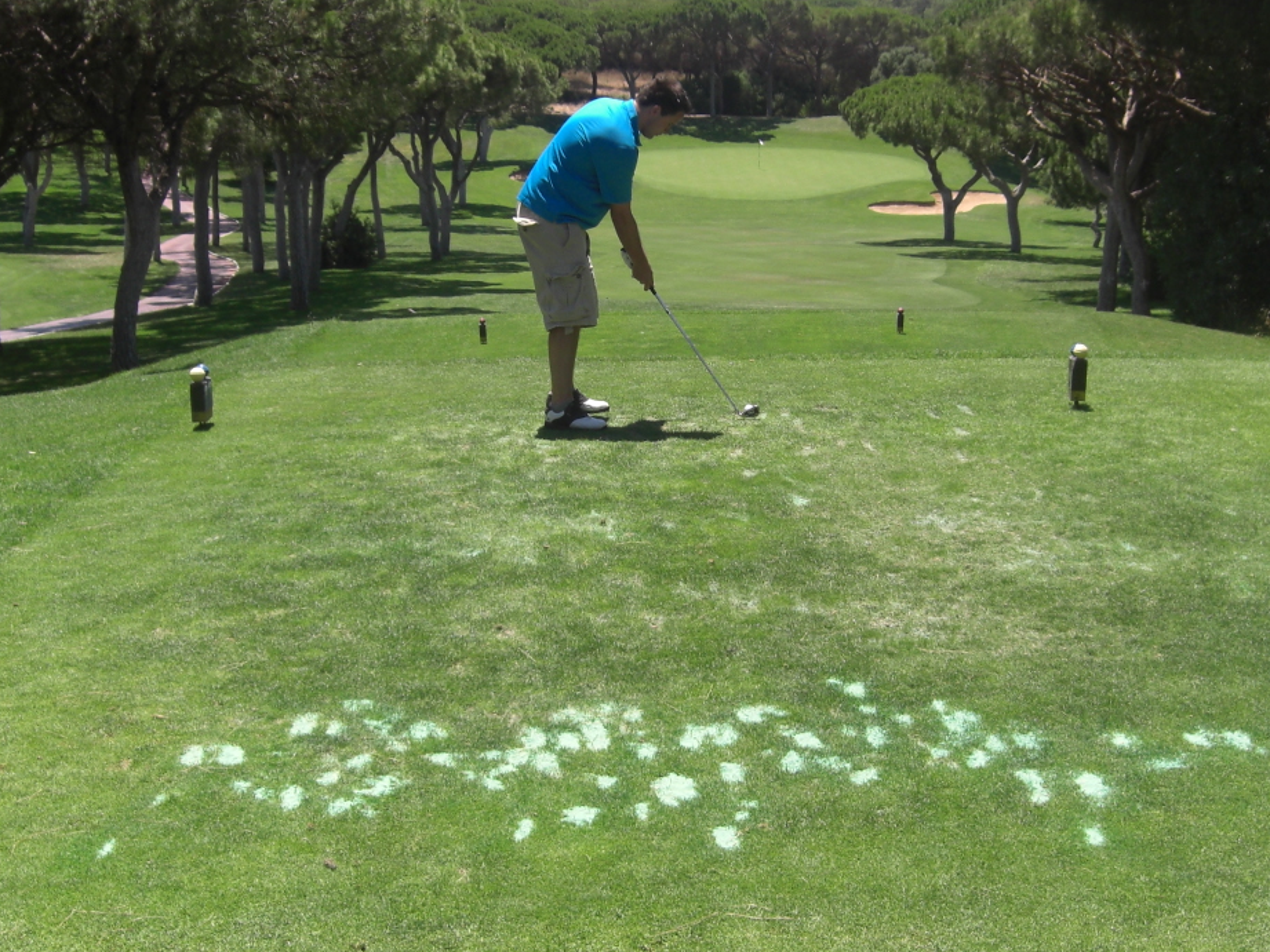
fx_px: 2422
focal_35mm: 66
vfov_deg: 22.2
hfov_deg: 29.4
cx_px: 702
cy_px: 365
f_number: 4
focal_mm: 7.9
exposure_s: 1/500
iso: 80
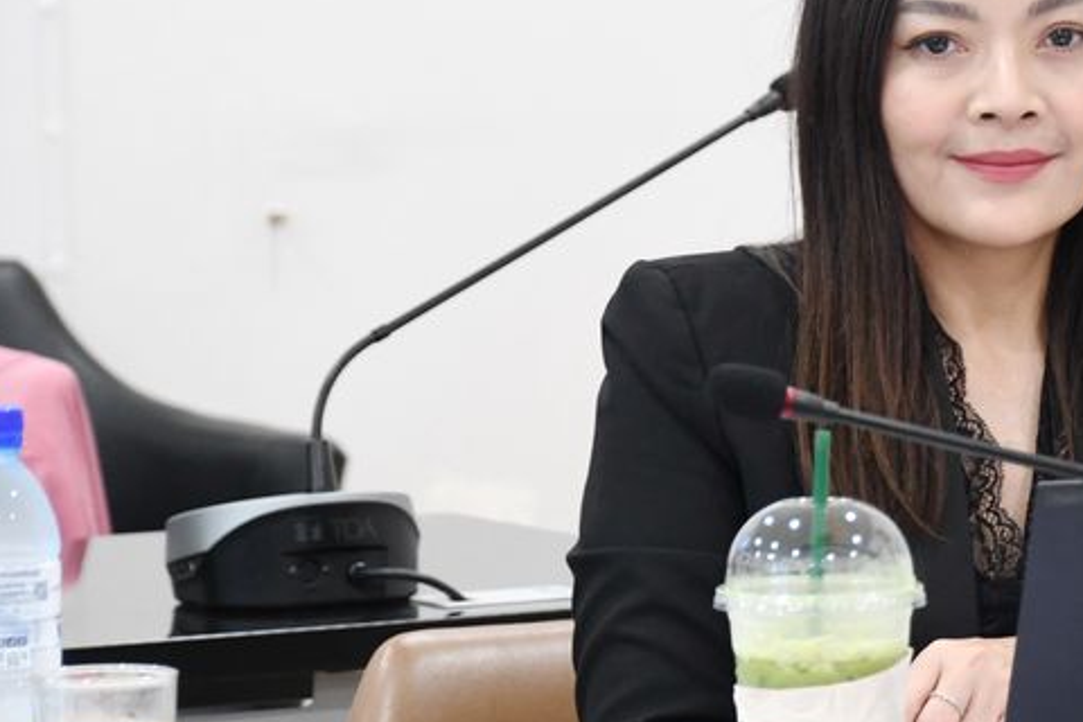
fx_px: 9626
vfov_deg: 4.3
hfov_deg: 6.4
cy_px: 358
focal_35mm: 320
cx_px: 1110
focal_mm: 100
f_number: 5.6
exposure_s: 1/40
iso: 1600
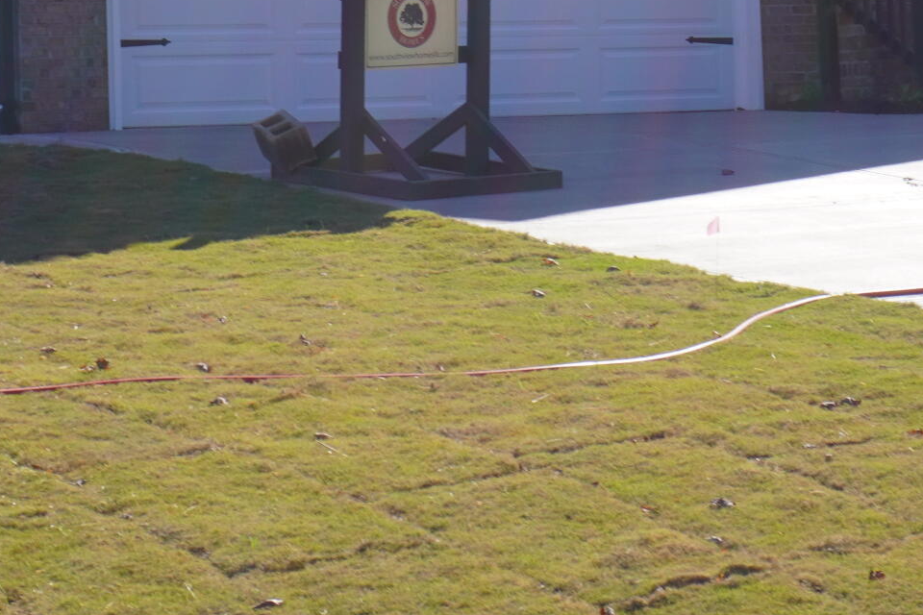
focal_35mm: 127
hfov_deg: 16.2
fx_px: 3245
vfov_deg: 10.5
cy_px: -260
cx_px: 451
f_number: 10
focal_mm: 27
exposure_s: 1/125
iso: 100
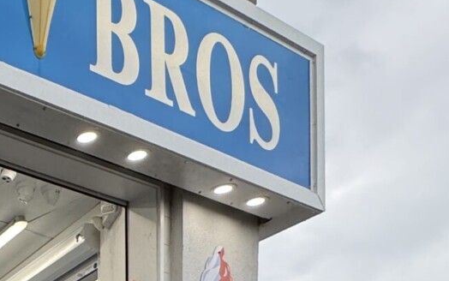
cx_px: -207
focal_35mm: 58
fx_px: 710
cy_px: 514
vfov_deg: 17.7
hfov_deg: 26.5
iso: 40
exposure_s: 1/120
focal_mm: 2.22
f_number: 2.2
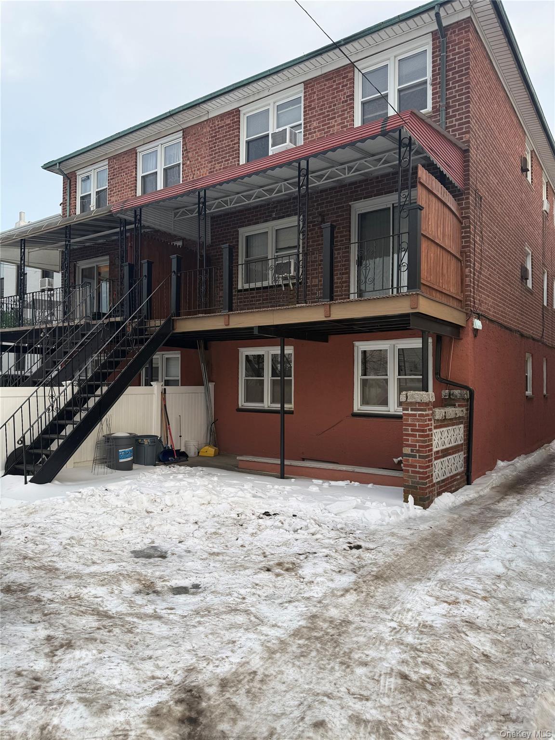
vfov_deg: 71.6
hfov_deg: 56.8
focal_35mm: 24
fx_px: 513
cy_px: 370
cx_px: 278
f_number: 1.78
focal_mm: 6.76
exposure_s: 1/399
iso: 80
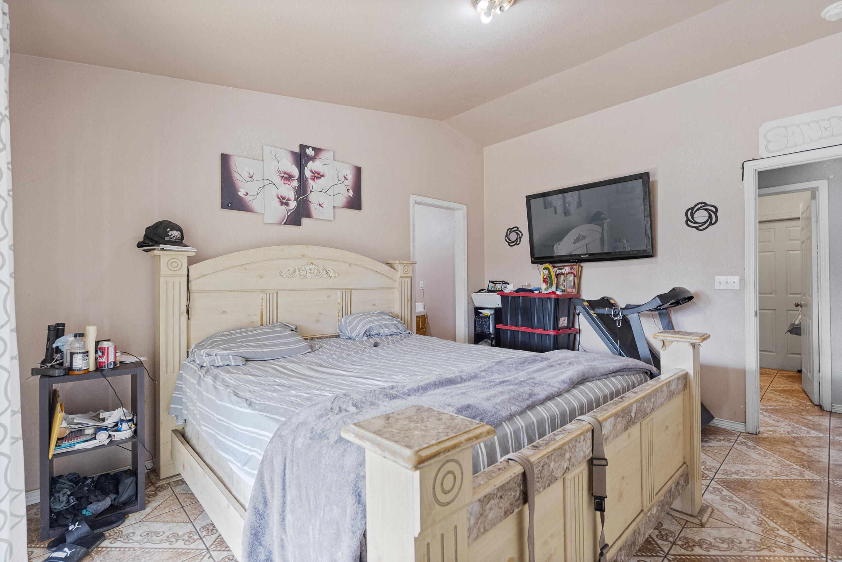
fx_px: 374
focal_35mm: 16
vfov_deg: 73.8
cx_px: 421
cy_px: 281
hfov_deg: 96.7
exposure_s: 1/15
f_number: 5.6
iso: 3200
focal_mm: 16
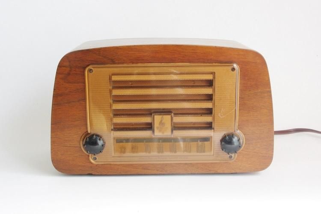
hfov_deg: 38.2
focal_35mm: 52
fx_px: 464
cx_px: 160
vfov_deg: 26.0
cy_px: 107
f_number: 32
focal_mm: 35
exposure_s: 1.5
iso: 200
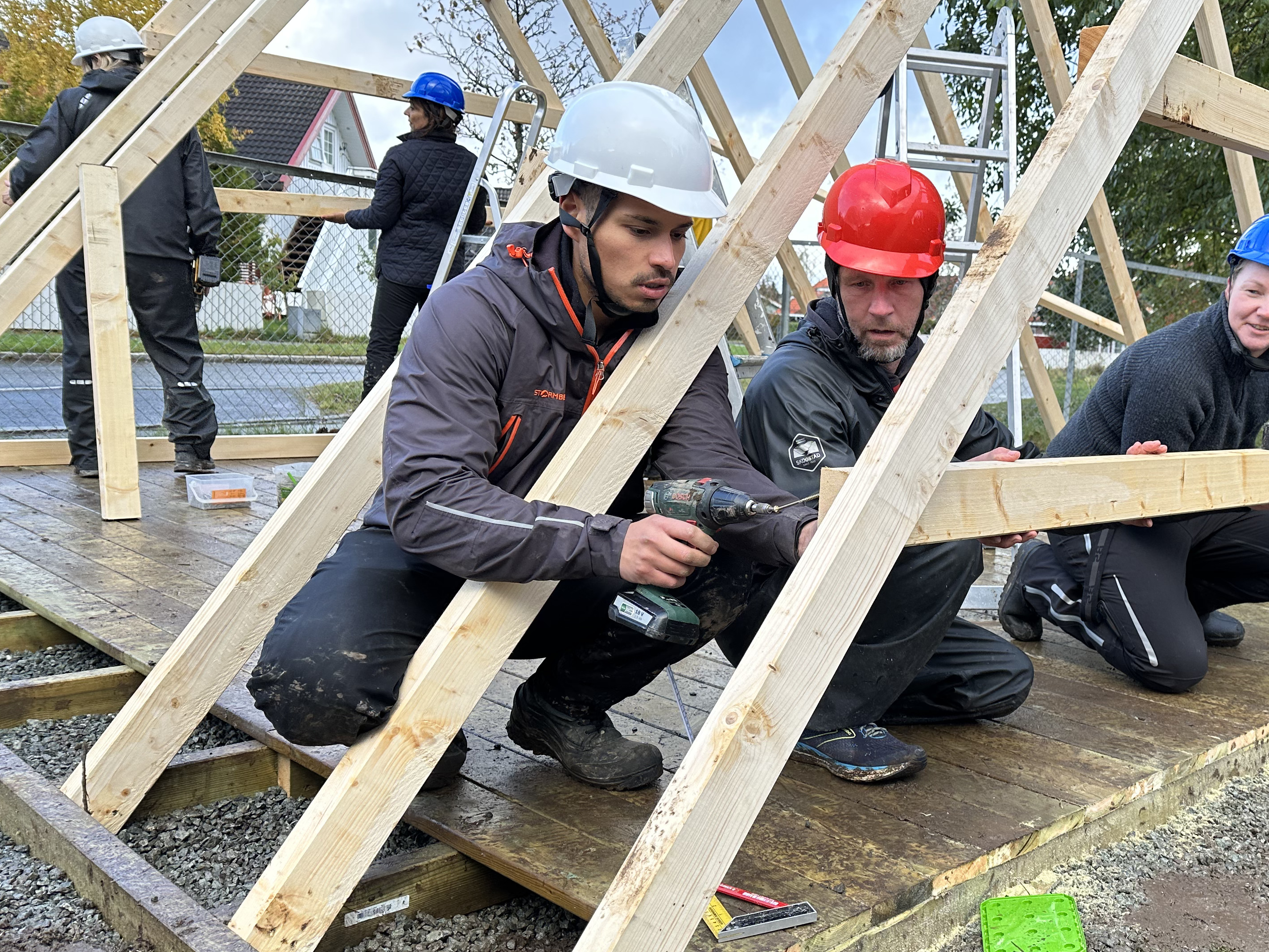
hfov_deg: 52.4
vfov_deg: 41.8
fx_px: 1247
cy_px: 503
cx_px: 893
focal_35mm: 34
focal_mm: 6.86
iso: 80
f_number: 1.78
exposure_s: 1/535
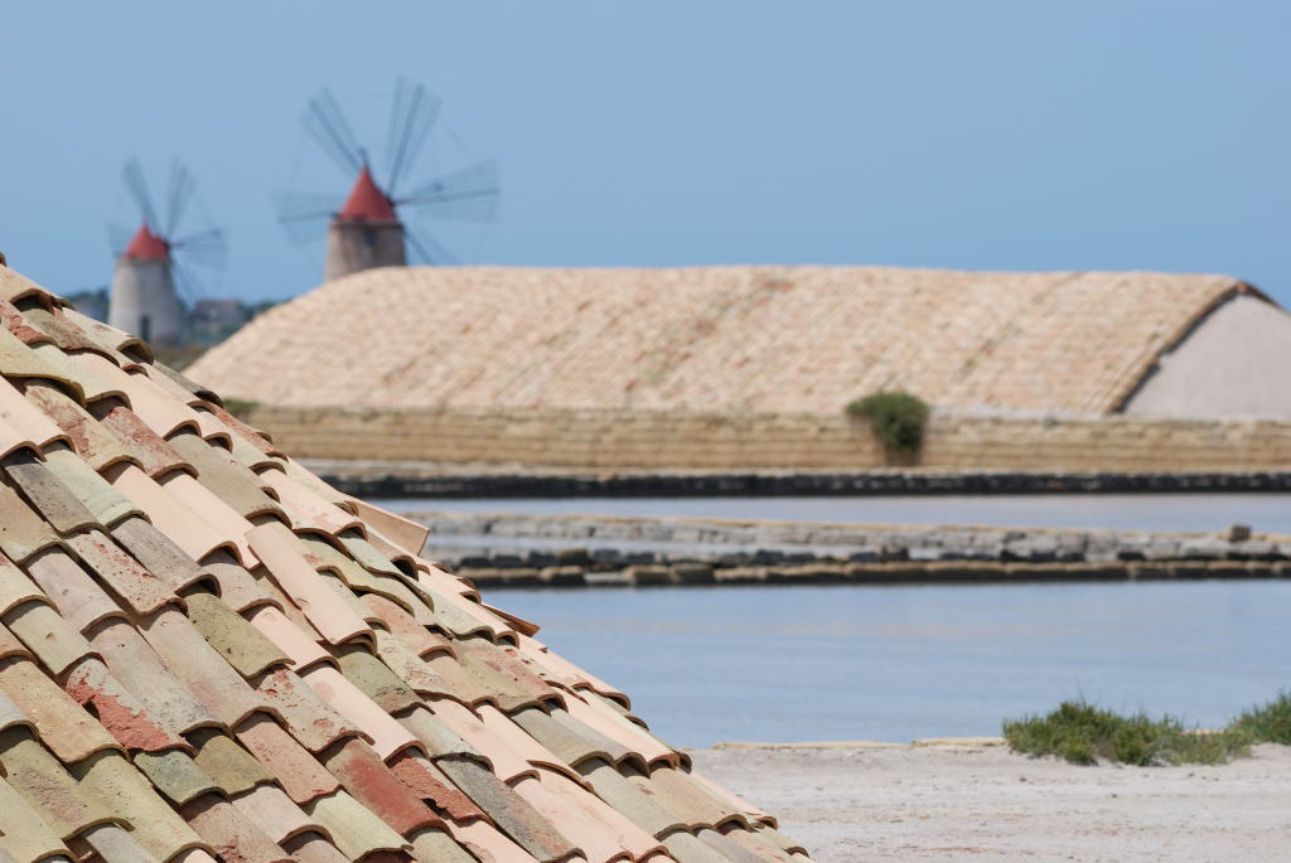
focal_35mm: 270
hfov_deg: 7.6
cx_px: 646
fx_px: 9692
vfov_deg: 5.1
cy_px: 432
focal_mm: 180
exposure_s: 1/400
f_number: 8
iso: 100
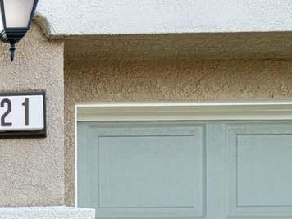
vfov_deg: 15.6
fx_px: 751
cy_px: 299
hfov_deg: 17.5
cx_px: -244
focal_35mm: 89
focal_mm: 11
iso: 125
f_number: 5
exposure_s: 1/160
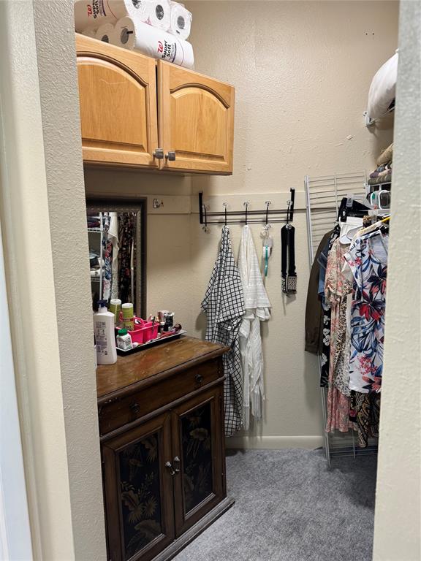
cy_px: 280
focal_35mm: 24
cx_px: 210
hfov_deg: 56.8
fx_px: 389
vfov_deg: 71.6
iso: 200
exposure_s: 1/60
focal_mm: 6.76
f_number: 1.78
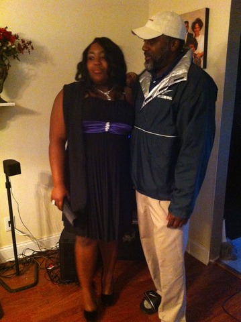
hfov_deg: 40.6
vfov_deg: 52.7
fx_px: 325
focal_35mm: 35
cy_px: 161
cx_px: 120
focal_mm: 3.85
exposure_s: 1/17
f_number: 2.8
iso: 1000
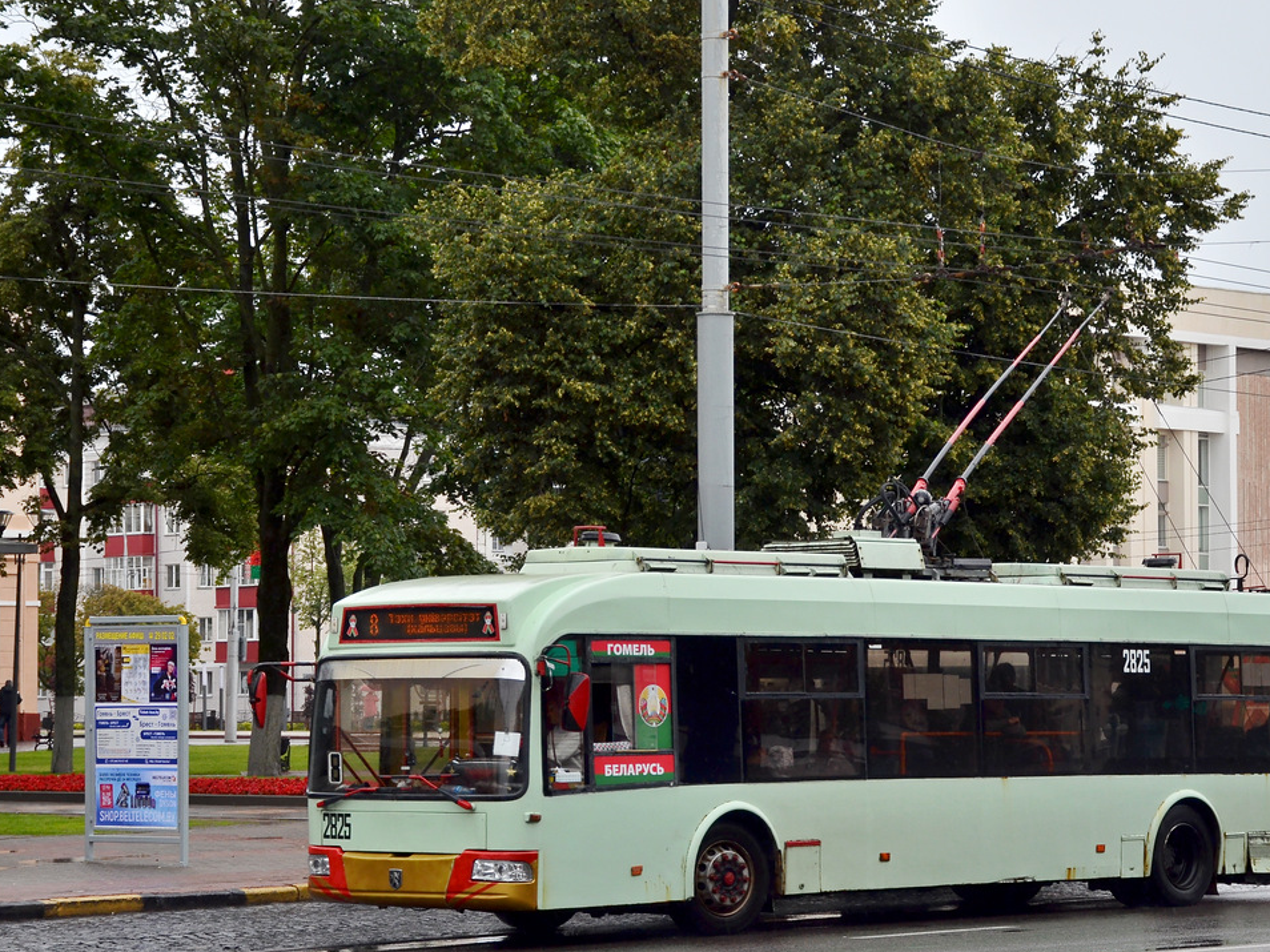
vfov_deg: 14.5
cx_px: 741
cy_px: 540
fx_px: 3741
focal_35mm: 102
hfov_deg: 19.3
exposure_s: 1/320
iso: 400
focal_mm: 52
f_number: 7.1
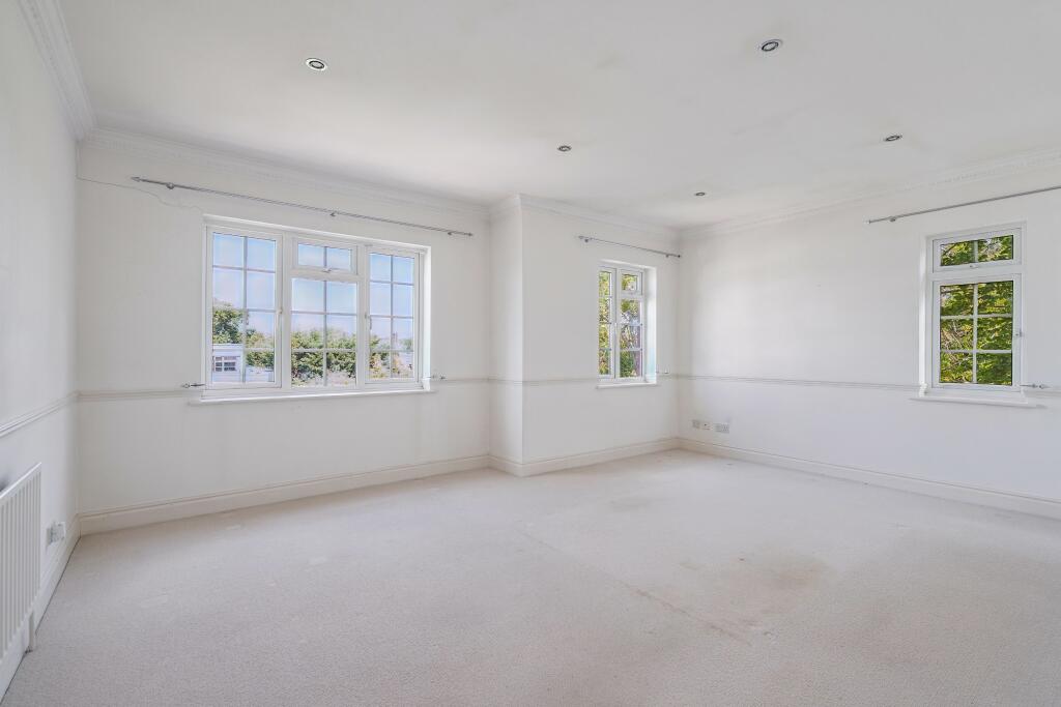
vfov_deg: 73.8
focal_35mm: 16
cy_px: 354
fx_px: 472
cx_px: 530
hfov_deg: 96.7
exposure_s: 1/30
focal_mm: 16
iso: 640
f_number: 5.6
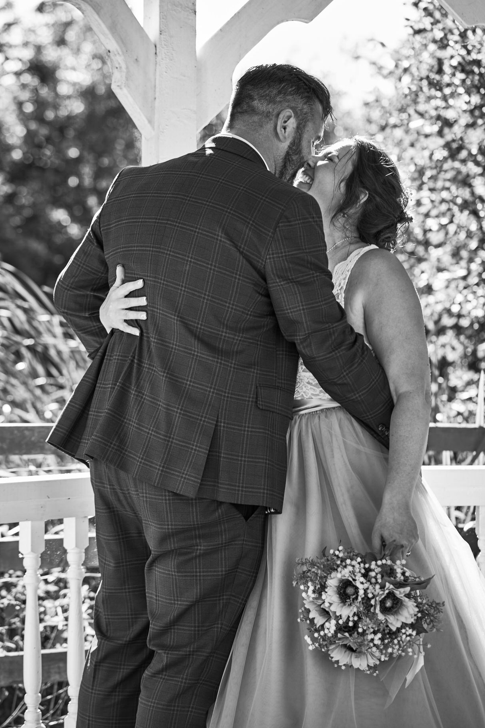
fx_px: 1880
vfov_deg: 21.9
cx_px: 222
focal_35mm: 93
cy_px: 333
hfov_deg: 14.7
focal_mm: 85
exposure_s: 1/200
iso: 100
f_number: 3.5
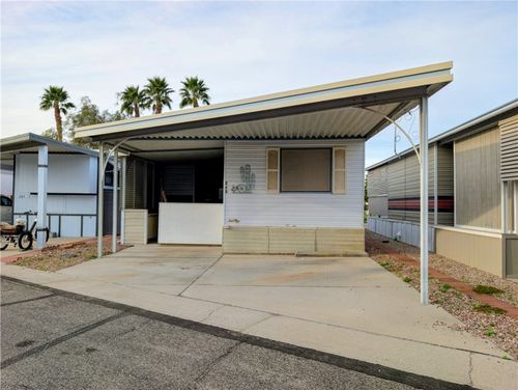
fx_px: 359
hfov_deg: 71.5
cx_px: 259
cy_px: 195
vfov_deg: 56.9
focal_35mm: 24
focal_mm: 6.9
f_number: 1.68
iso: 22
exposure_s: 1/436
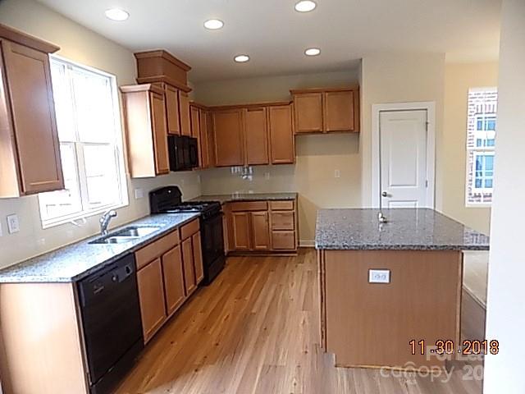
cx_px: 262
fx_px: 349
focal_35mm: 23
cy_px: 197
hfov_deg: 73.9
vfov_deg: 58.9
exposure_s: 1/30
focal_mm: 4
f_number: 3.1
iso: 180
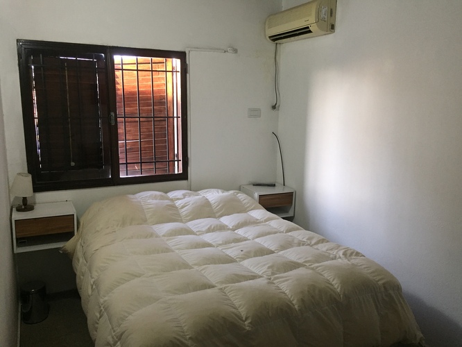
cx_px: 231
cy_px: 174
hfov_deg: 61.6
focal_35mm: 29
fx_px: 387
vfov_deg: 48.3
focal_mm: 4.15
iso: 200
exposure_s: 1/33
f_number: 2.2
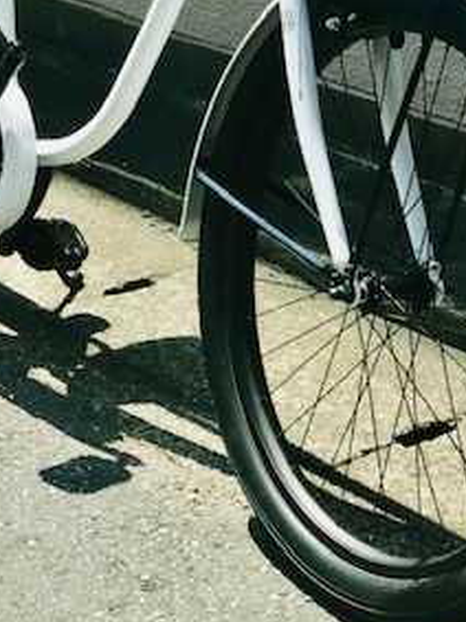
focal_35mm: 129
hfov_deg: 11.5
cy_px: 13
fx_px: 2317
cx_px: 141
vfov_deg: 15.0
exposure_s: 1/409
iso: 20
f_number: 2.8
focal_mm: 6.6
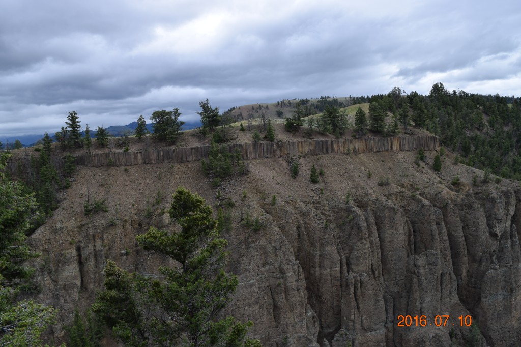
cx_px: 260
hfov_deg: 67.4
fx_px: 391
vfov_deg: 47.9
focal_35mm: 27
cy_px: 174
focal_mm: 18
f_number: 9
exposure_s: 1/320
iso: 200
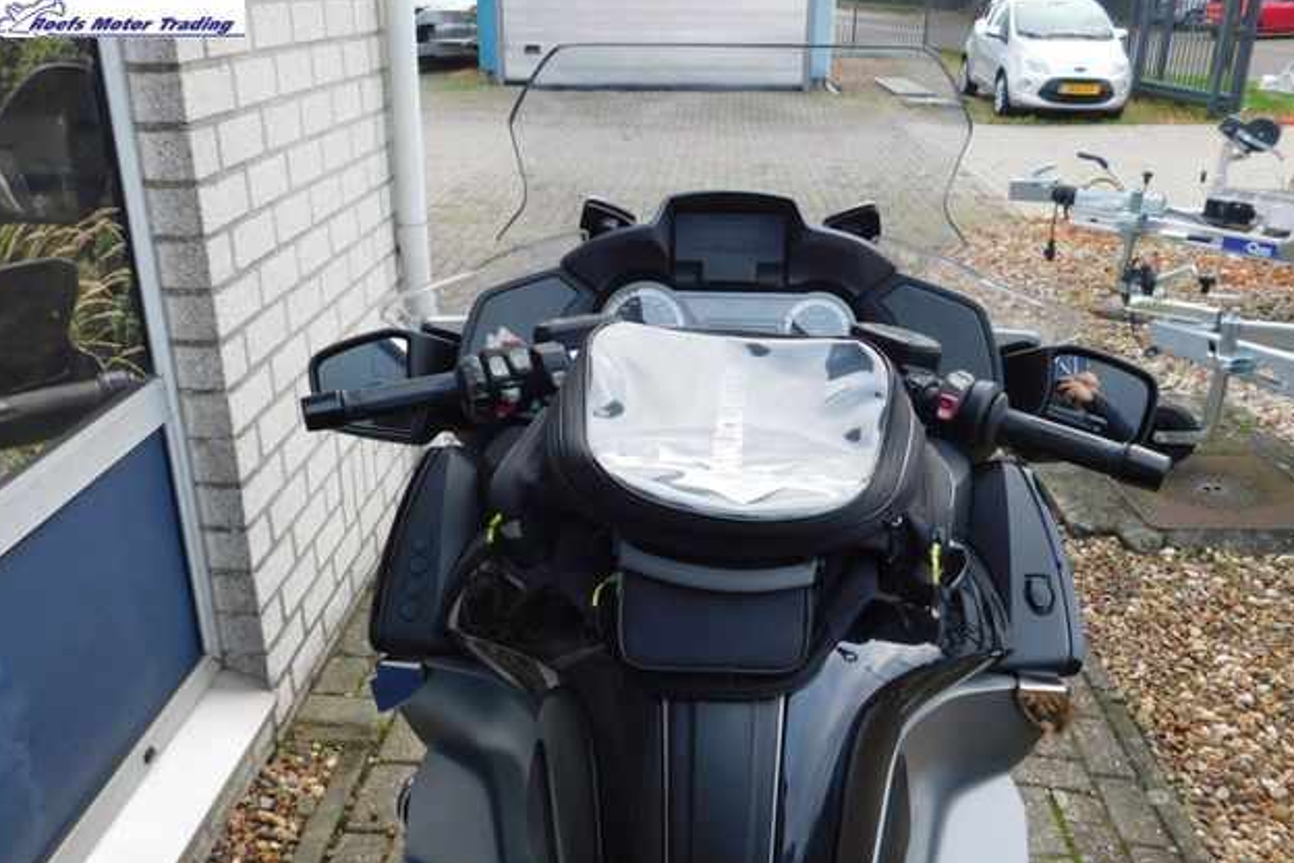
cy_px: 490
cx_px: 643
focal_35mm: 32
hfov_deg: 58.7
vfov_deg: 41.0
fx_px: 1150
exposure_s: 1/80
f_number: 3.2
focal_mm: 5.3
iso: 125
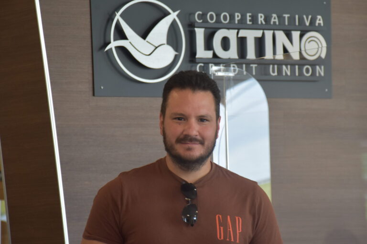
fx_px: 1713
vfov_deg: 8.2
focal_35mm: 168
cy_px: 122
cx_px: 184
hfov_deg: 12.2
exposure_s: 1/125
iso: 900
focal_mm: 112
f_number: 5.6
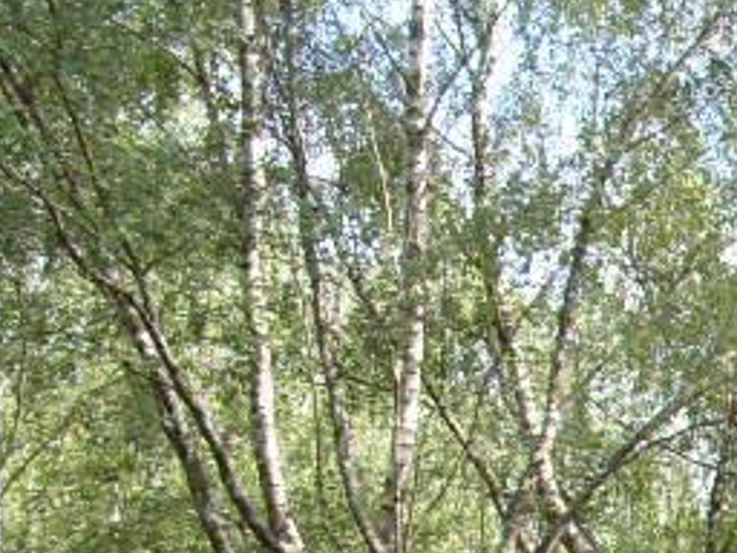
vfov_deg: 10.0
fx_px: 2981
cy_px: 994
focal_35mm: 140
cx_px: 1431
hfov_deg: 12.5
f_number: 4.1
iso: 80
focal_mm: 7.8
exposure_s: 1/180
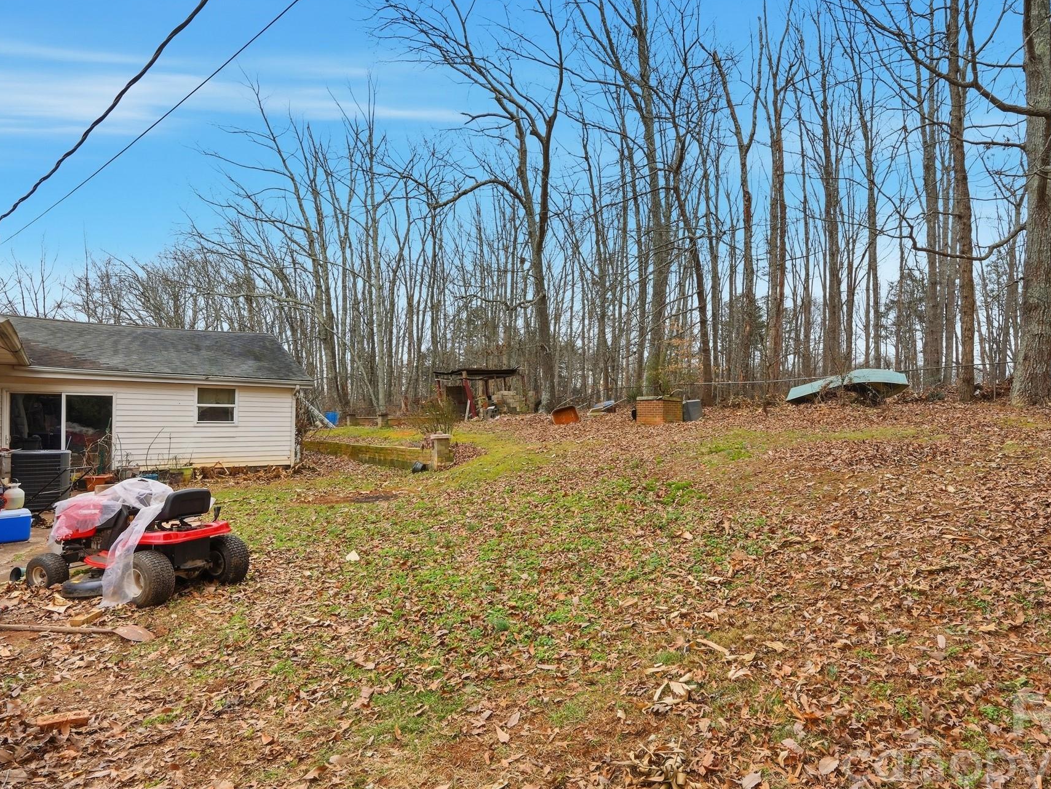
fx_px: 547
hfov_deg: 87.3
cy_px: 402
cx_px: 590
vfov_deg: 71.6
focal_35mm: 18
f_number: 10
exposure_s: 1/1250
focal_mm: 16
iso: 400
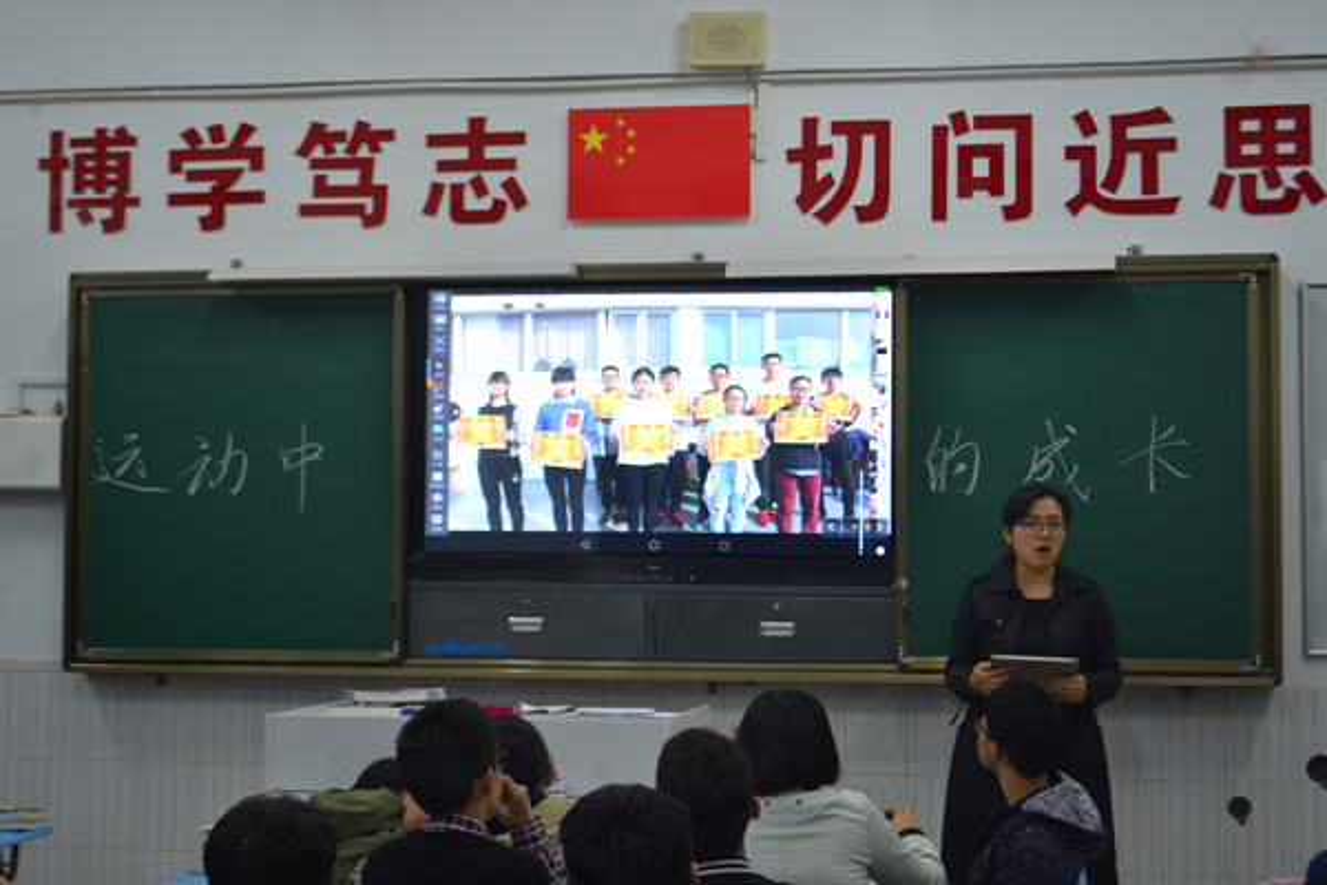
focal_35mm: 60
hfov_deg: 33.4
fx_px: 2211
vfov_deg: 22.6
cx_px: 664
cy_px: 442
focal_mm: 40
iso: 400
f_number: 5.3
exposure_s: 1/15
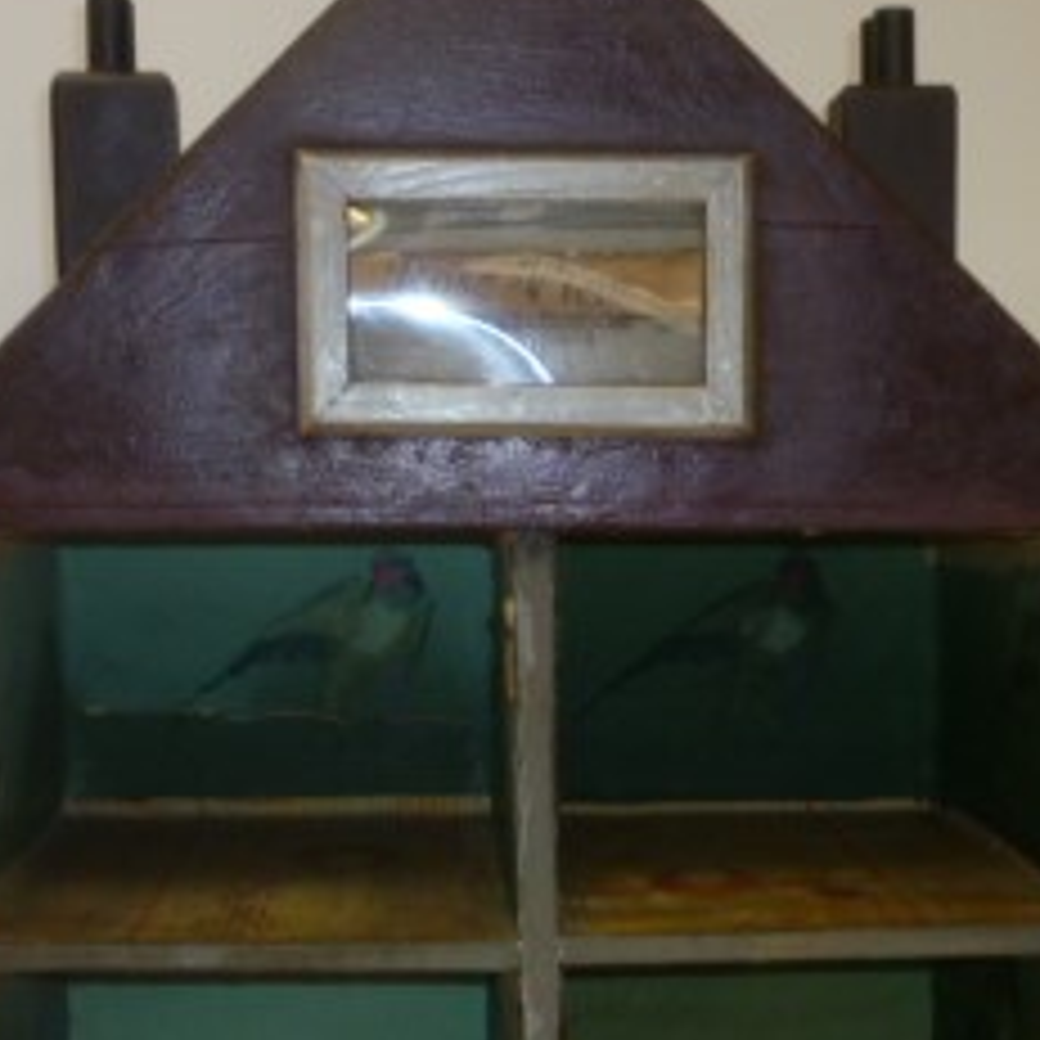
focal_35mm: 71
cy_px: 869
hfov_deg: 24.2
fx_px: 2413
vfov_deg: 23.9
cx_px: 662
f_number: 3.3
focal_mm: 5.2
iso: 100
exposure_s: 1/30
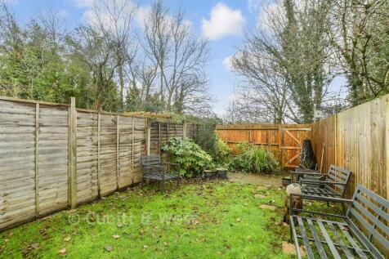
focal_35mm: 15
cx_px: 194
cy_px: 130
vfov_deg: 77.3
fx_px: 162
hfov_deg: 100.4
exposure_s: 1/30
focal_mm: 10
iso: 160
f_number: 8
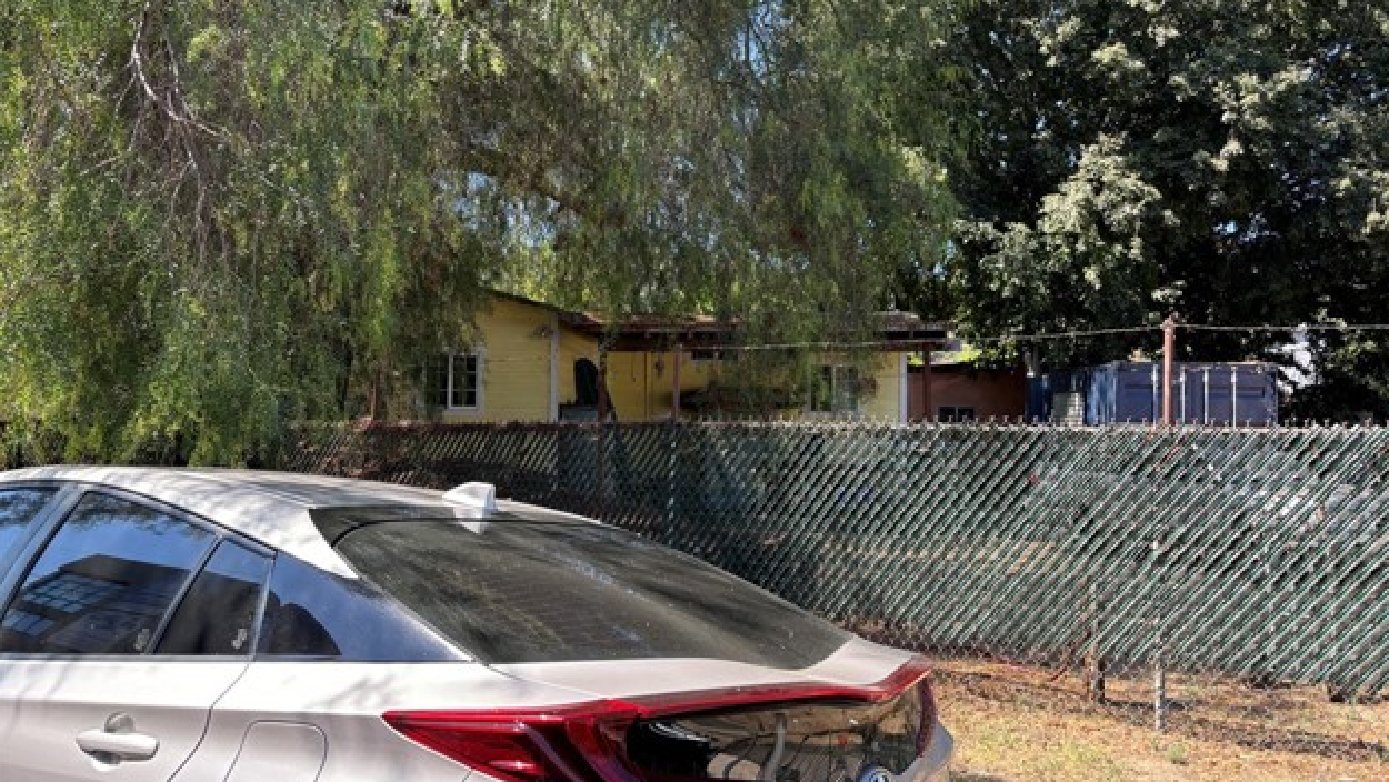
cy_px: 371
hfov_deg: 66.0
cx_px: 705
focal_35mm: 29
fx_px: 1068
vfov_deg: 40.2
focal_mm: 5.96
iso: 50
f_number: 1.6
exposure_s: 1/462
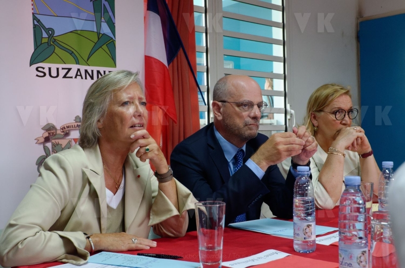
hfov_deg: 43.7
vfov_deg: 29.7
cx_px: 202
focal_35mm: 45
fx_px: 505
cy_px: 134
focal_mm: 30
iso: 2500
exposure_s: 1/125
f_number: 5.6
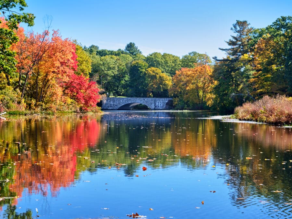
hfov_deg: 26.7
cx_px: 130
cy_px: 109
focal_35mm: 73
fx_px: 616
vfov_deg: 20.2
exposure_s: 1/140
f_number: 5
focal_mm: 44.7
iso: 160
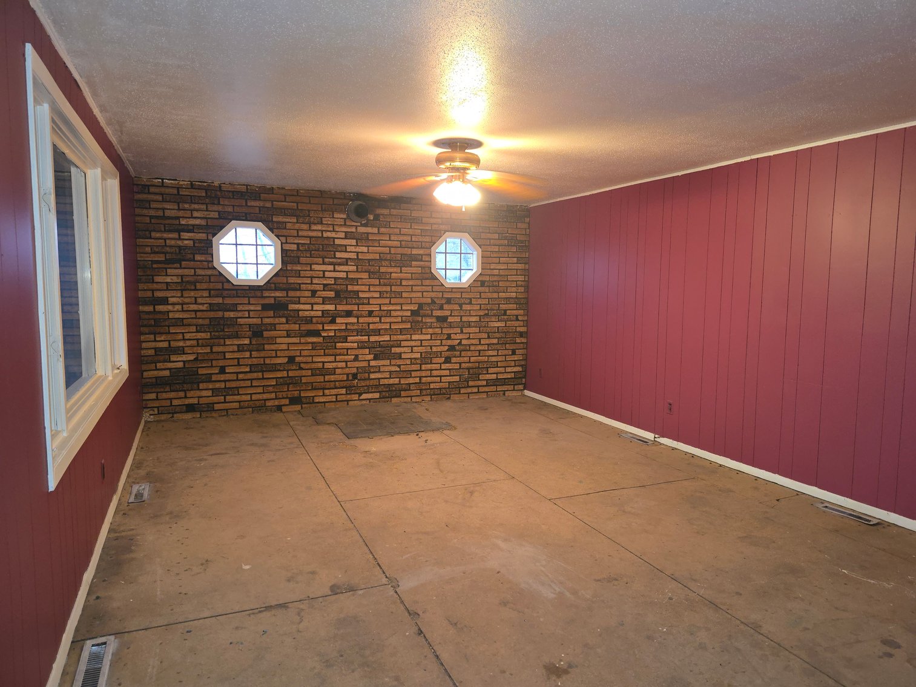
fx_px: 609
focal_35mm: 23
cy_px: 344
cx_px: 458
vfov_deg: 58.9
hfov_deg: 73.9
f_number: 1.7
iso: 160
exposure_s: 1/12
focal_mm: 6.3
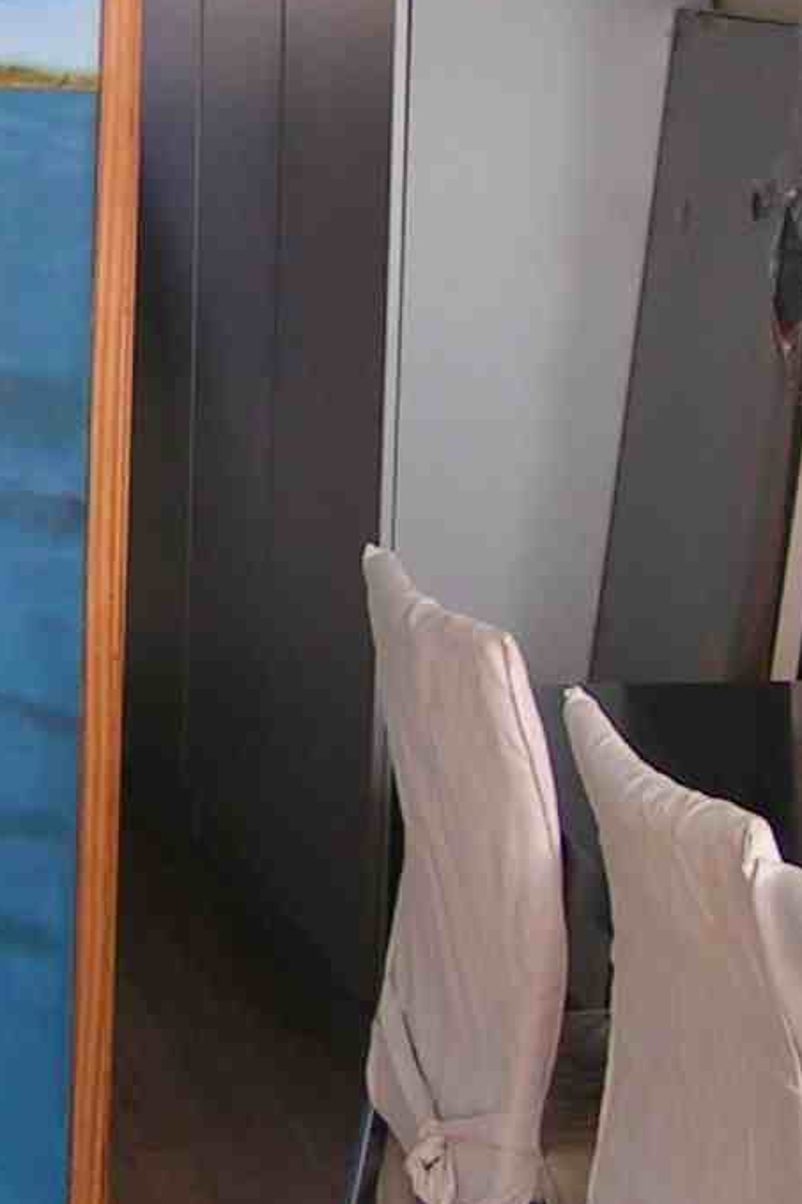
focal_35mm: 119
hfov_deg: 11.3
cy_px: 94
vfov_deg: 16.9
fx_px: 3978
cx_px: -207
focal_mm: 5.8
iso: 80
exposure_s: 1/40
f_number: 2.8
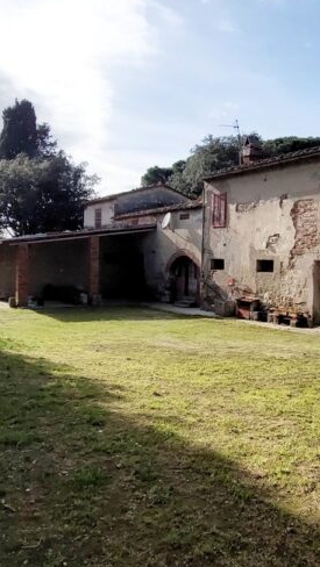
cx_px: 208
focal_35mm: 29
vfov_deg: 66.0
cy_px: 273
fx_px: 437
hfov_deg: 39.8
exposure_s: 1/2214
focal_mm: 1.74
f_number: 2.2
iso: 50
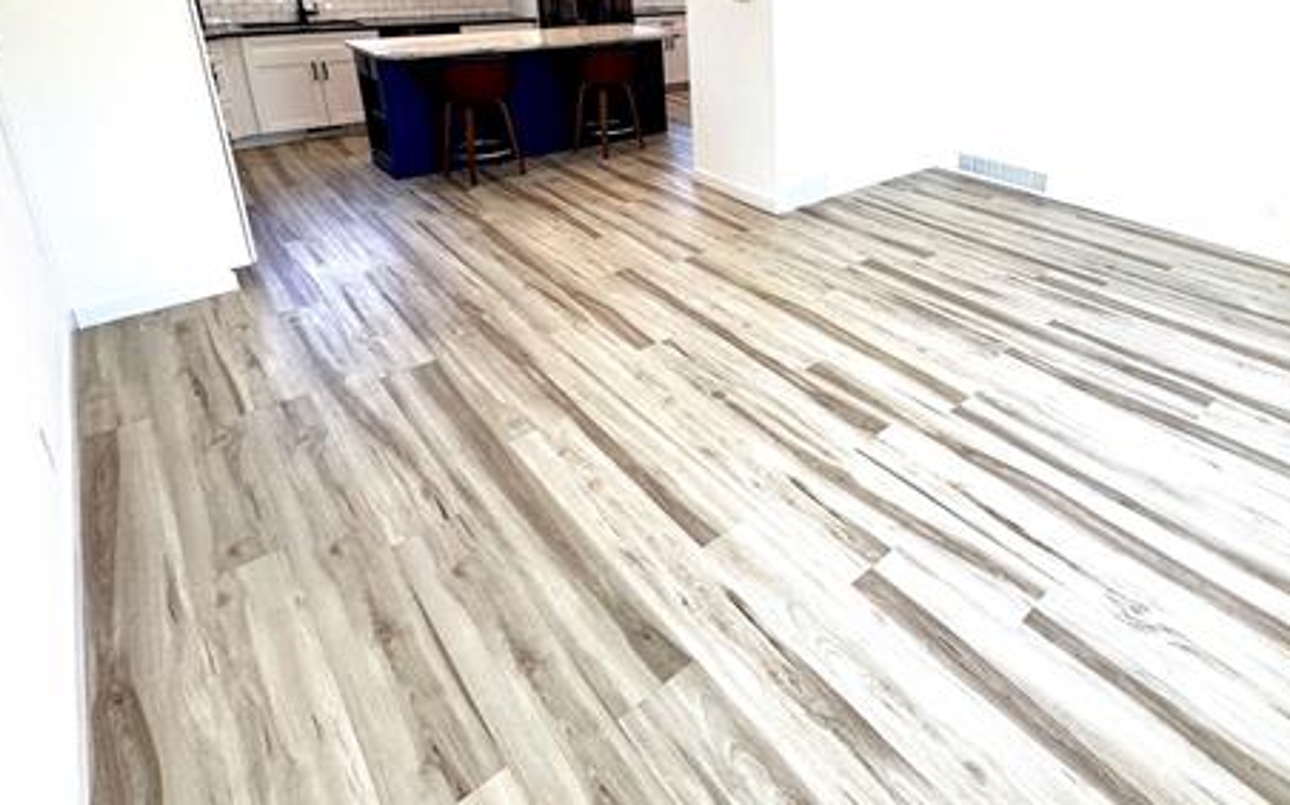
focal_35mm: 21
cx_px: 870
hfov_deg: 79.3
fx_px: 738
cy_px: 170
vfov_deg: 53.7
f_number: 2.2
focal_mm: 2.22
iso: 80
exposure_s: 1/120
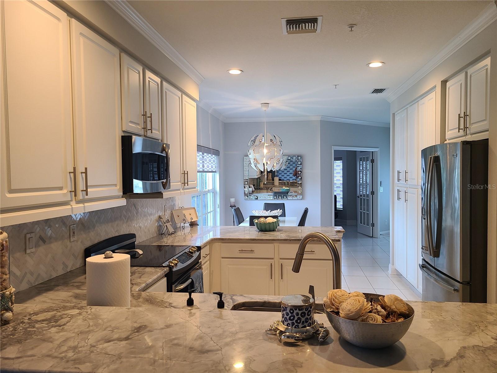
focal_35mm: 26
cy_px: 186
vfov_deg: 53.1
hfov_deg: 67.3
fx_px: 373
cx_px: 248
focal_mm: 5.4
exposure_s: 1/60
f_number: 1.8
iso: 125
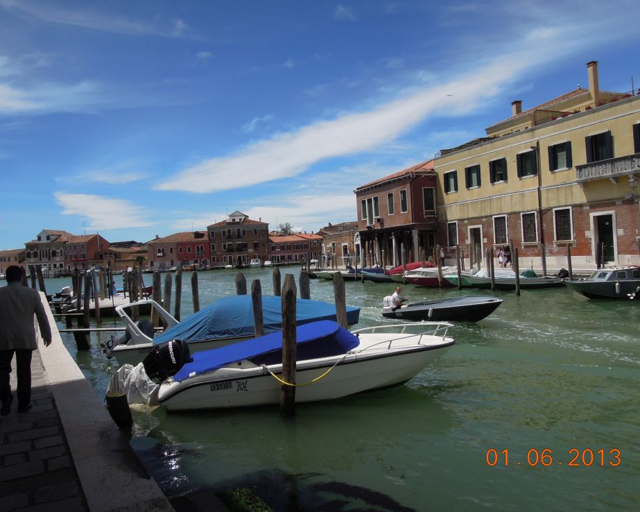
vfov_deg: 54.9
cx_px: 301
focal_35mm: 26
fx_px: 492
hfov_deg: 66.0
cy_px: 247
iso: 160
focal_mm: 4.3
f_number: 5.6
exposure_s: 1/1250
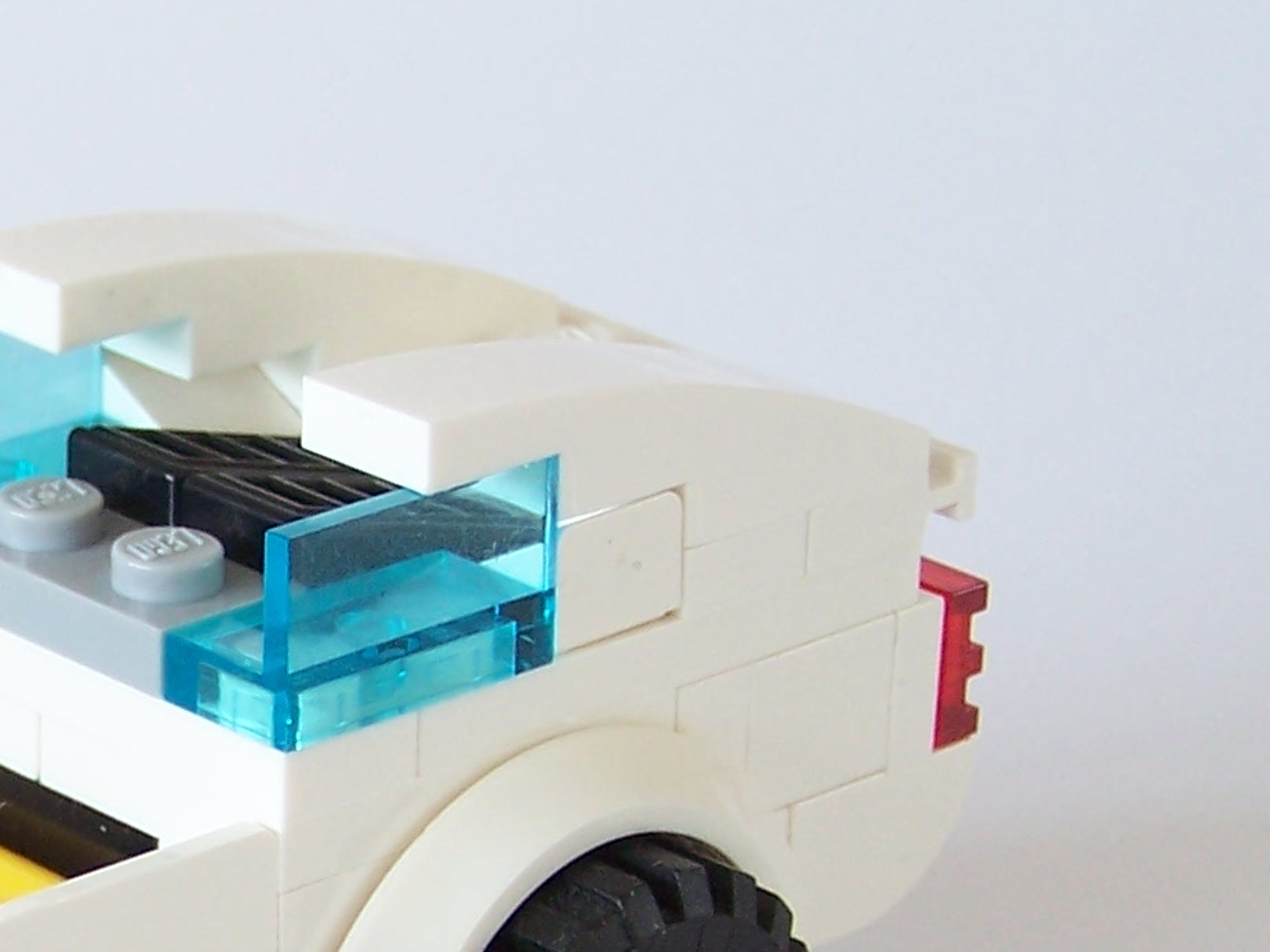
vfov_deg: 8.9
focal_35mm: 165
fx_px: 6054
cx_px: -188
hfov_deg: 11.8
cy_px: 929
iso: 100
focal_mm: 9.8
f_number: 3.1
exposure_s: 1/30
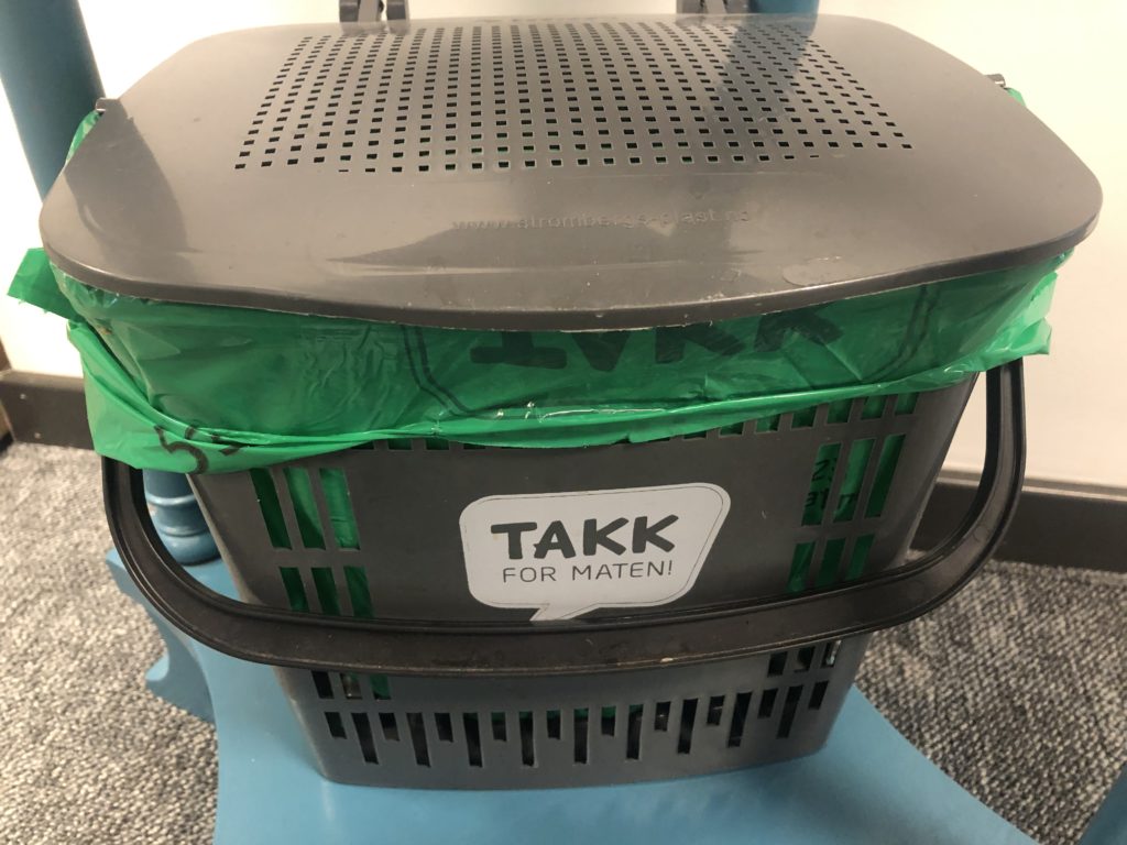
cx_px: 564
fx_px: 912
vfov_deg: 49.7
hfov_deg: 63.4
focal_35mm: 28
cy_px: 422
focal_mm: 4
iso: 100
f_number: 1.8
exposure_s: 1/11
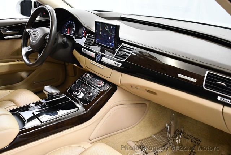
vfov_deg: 37.0
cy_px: 78
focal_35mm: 36
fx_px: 231
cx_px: 116
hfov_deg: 53.1
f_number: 3.5
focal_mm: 18
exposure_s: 1/125
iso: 3200
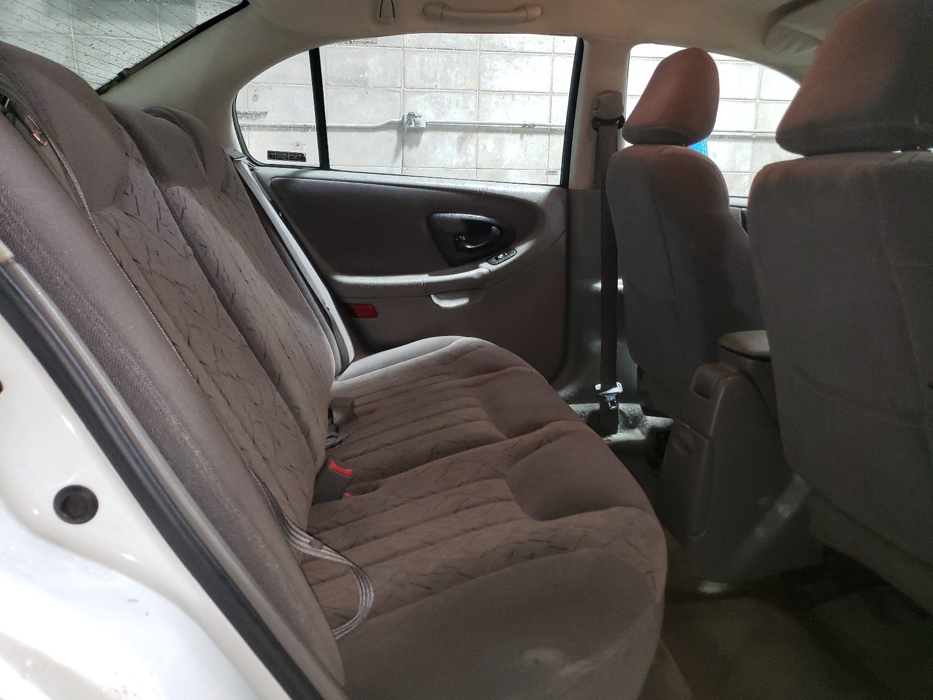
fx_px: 701
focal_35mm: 26
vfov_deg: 53.1
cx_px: 466
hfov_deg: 67.3
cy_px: 350
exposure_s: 1/40
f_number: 1.5
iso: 316
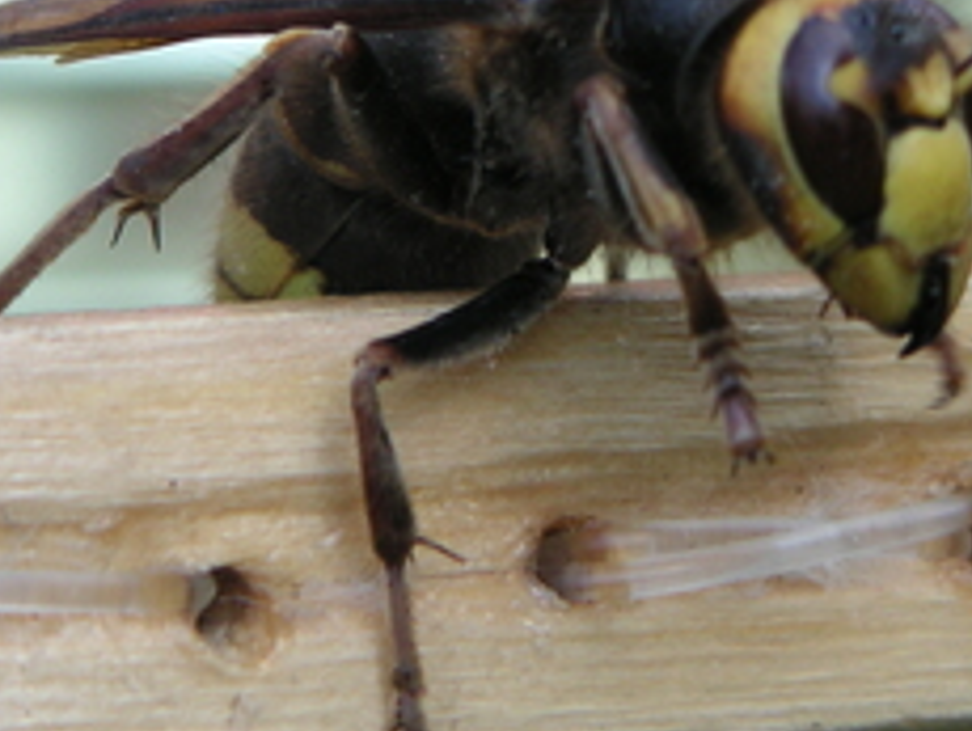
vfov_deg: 6.9
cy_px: 173
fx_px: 6100
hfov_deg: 9.1
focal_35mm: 217
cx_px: 718
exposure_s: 1/180
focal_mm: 17.1
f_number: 3.6
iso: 50
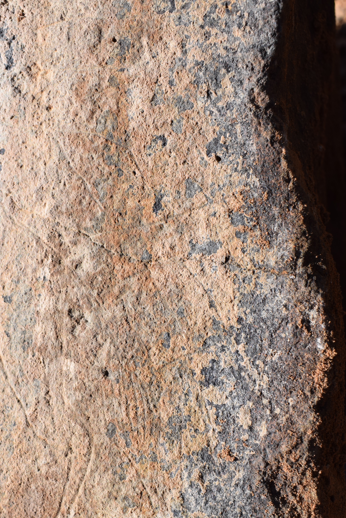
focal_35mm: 49
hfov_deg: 27.2
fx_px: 706
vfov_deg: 40.2
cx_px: 97
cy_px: 313
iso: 200
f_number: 10
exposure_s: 1/400
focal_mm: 22
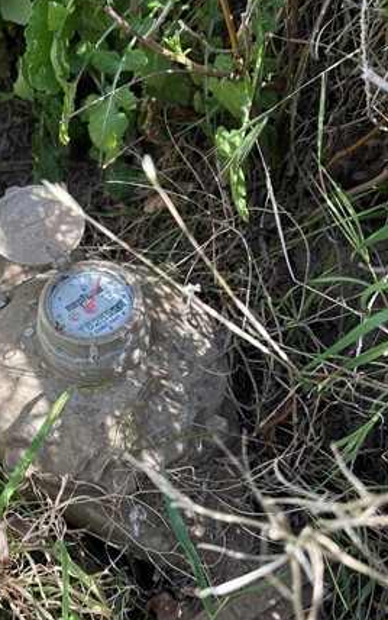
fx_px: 642
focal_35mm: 38
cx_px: 55
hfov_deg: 32.3
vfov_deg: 51.5
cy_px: 309
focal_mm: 6.86
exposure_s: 1/529
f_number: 1.78
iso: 80
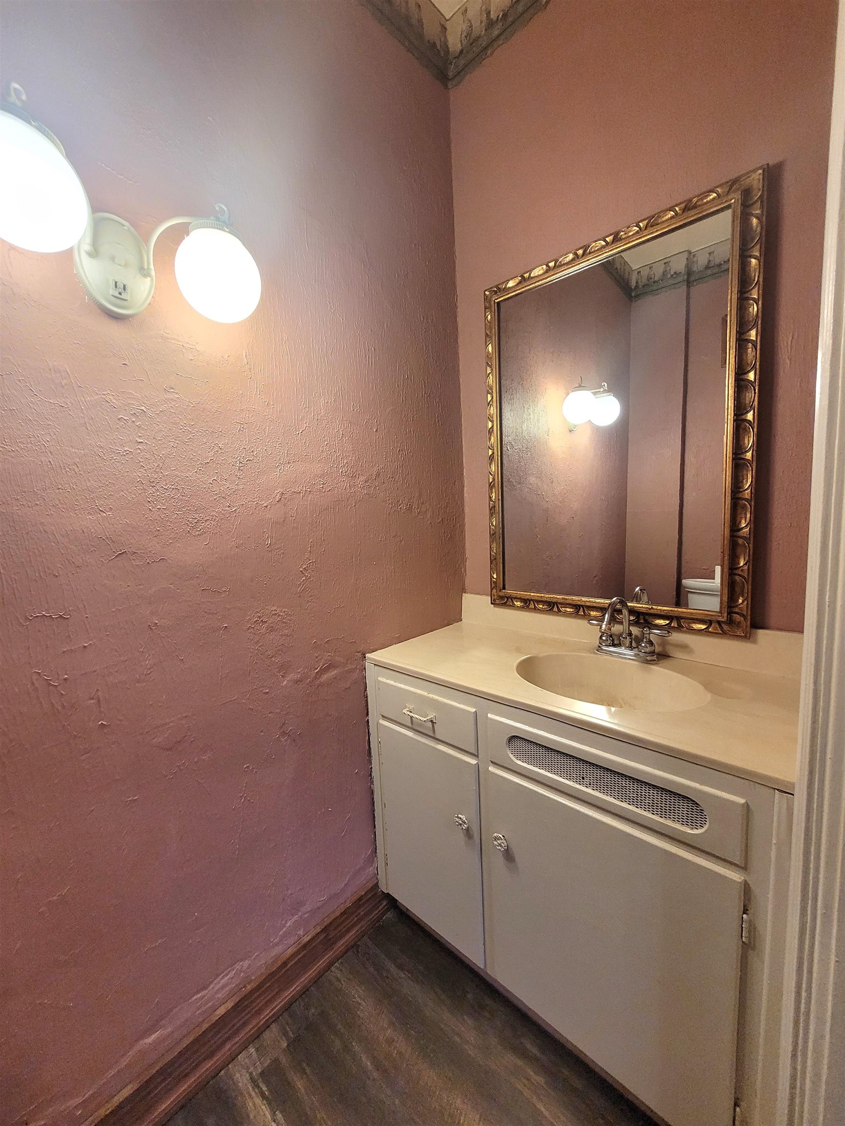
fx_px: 423
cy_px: 563
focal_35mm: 13
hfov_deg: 89.9
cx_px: 422
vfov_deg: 106.2
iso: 250
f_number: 2.2
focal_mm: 1.74
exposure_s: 1/60.2
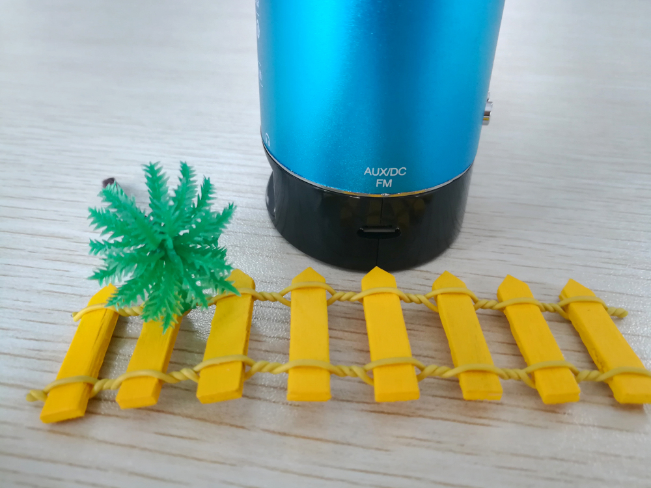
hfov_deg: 67.3
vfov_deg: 53.1
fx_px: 489
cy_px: 244
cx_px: 326
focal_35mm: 26
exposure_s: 1/33.3
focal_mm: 3.83
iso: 250
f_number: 2.2
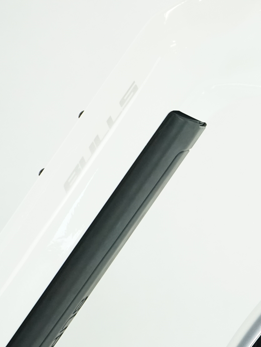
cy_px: 167
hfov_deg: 14.2
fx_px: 965
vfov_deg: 20.4
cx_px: 413
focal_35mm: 96
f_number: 6.3
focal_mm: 37
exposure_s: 1/200
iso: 2500
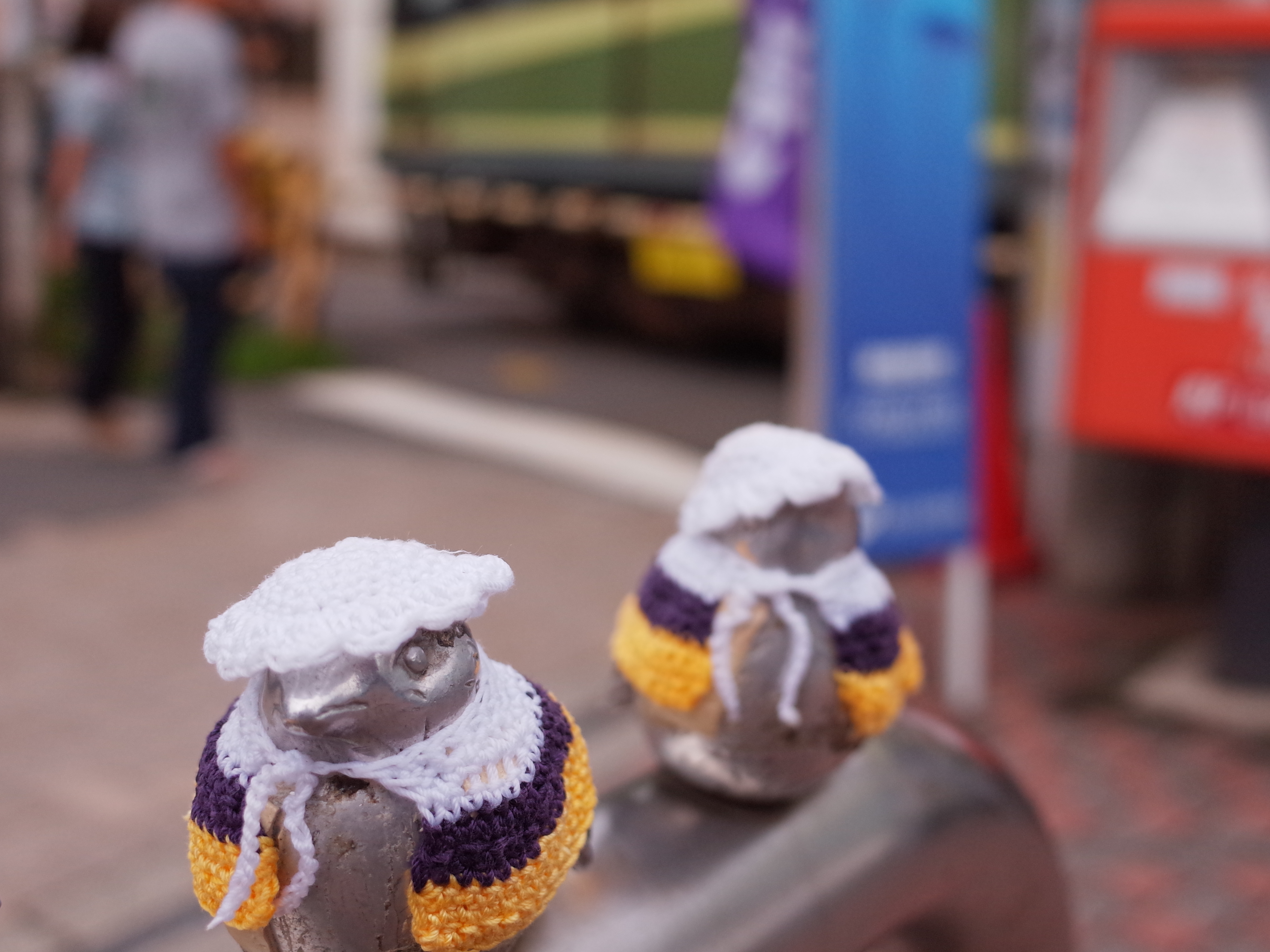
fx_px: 1431
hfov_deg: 47.8
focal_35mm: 39
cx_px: 716
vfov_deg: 36.8
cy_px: 472
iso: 400
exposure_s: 1/1000
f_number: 2.8
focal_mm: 18.3
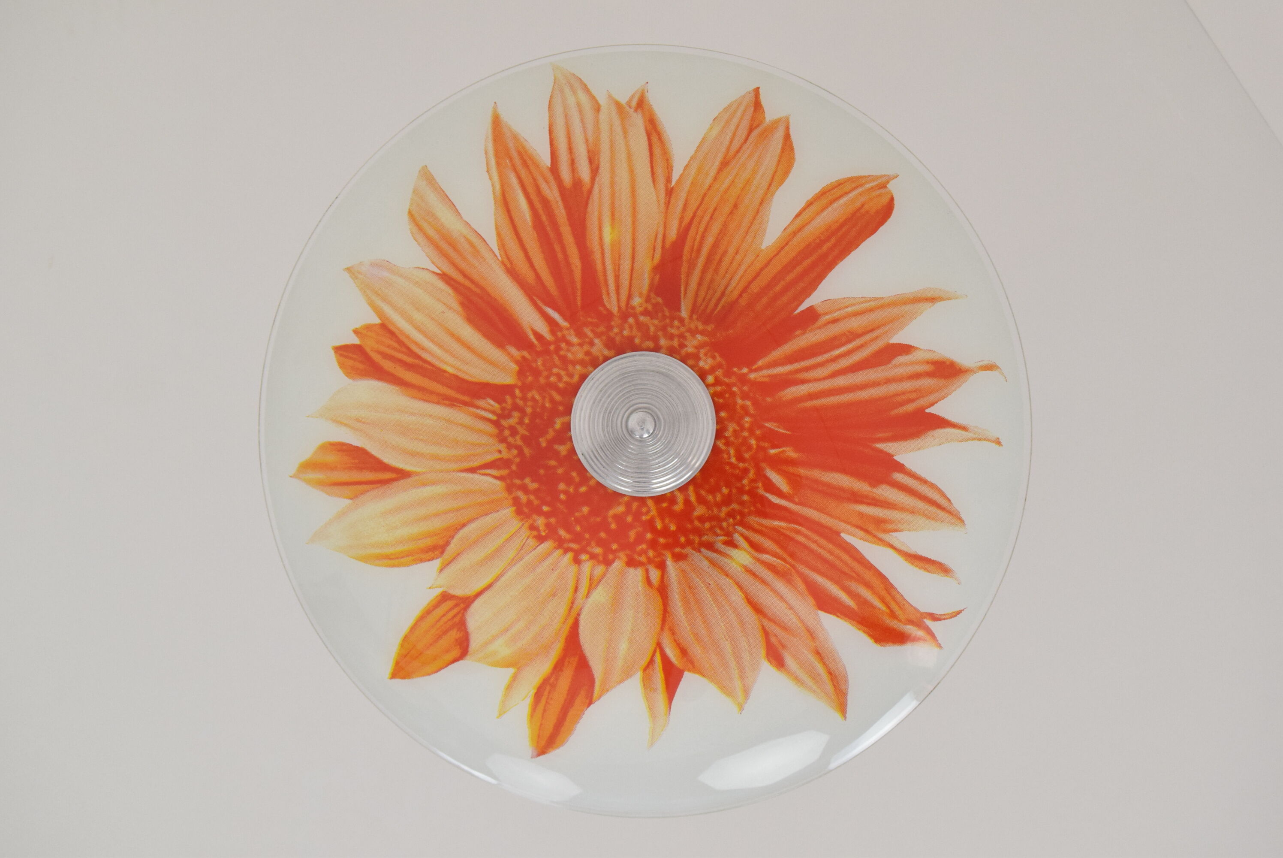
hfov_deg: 27.0
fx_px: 2675
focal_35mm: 75
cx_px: 642
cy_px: 429
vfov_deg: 18.2
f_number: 8
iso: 1600
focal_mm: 50
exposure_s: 1/250
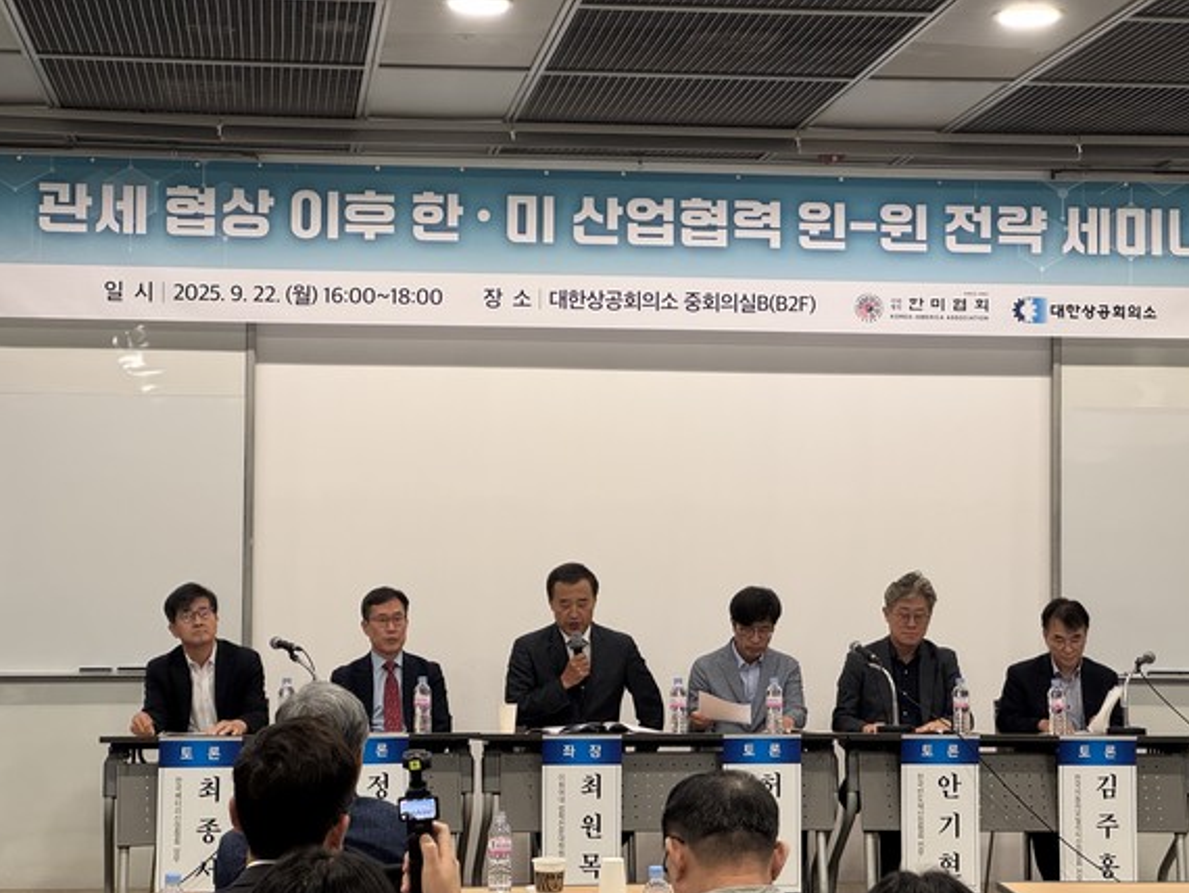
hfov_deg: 24.1
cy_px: 467
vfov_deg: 18.2
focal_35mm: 81
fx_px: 2783
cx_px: 592
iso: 125
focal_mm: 9
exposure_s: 1/60
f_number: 2.8
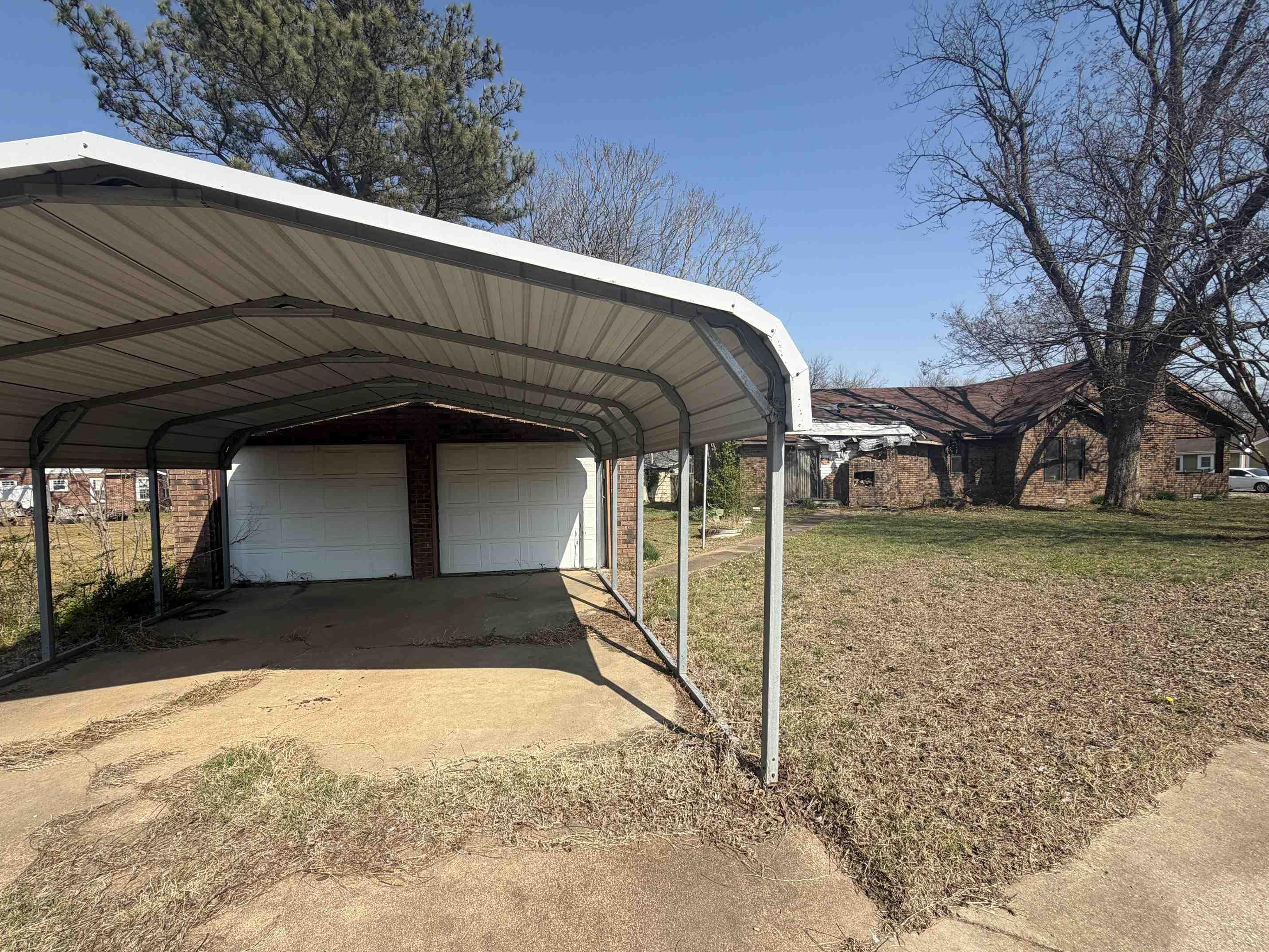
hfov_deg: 98.1
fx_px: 550
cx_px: 606
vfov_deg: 81.7
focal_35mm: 15
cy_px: 503
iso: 25
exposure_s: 1/770
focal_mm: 2.22
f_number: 2.2
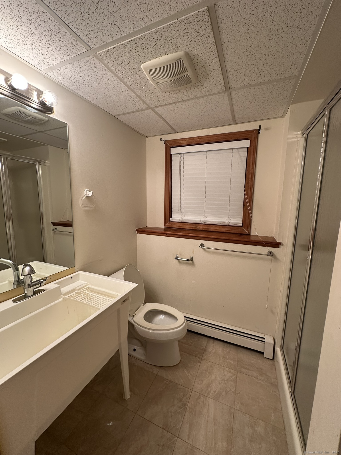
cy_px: 228
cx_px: 170
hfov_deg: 85.7
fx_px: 184
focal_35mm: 14
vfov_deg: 102.1
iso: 200
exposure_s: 1/120
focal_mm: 2.22
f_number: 2.2
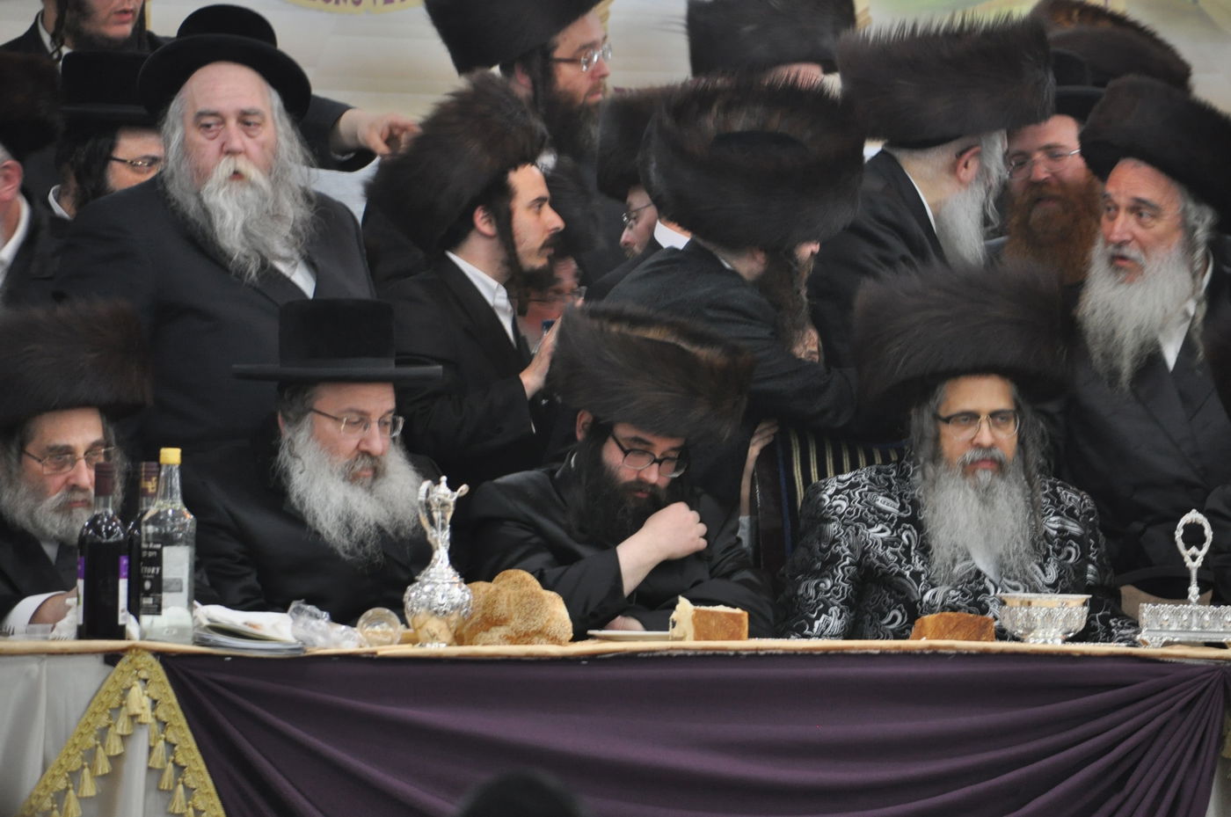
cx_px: 616
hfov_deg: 6.9
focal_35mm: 300
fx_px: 10243
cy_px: 408
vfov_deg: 4.6
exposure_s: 1/50
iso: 1000
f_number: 5.6
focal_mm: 200
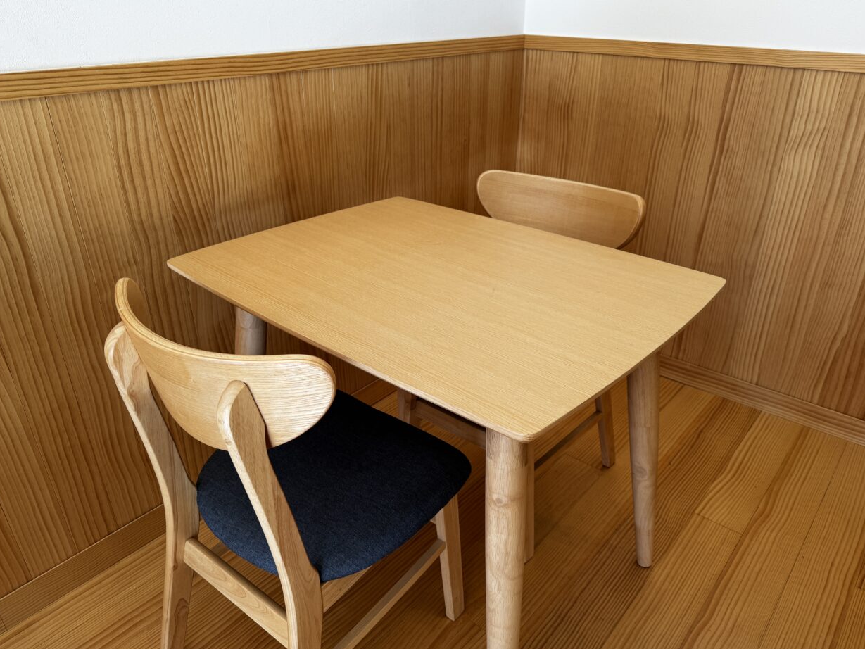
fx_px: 625
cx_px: 444
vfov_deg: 54.9
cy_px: 332
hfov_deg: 69.4
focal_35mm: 25
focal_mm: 6.76
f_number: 1.78
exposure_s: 1/283
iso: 80
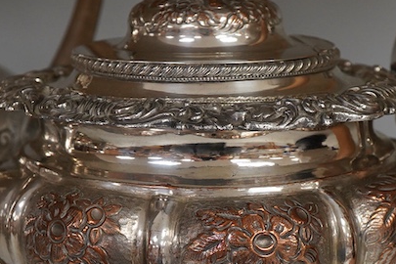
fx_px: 1100
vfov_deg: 13.6
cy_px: 218
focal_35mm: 100
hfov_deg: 20.4
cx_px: 250
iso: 1250
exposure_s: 1/125
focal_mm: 30
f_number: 9
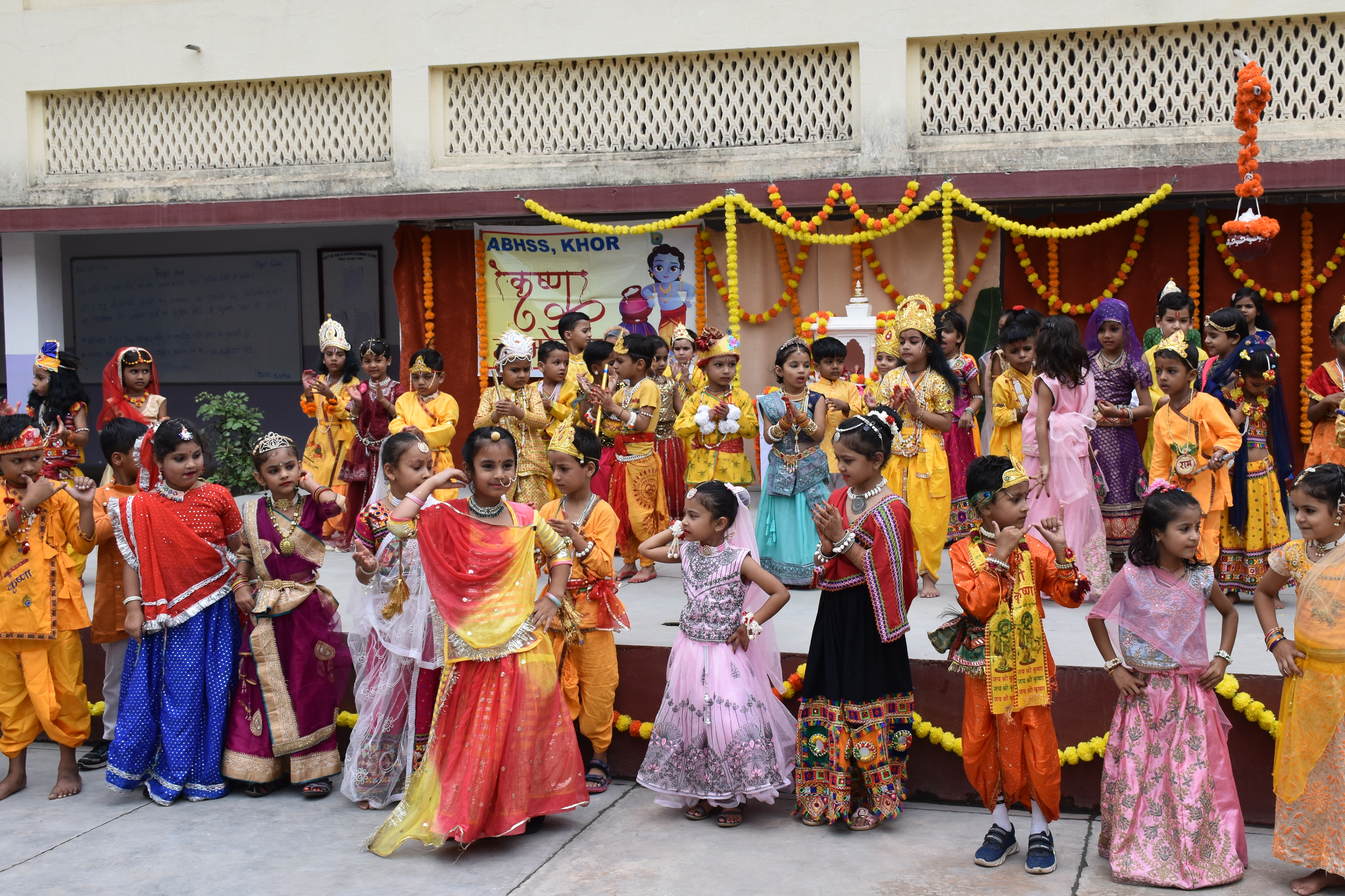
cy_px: 398
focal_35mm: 42
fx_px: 1569
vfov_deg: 31.9
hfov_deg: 46.4
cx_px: 727
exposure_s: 1/250
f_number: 8
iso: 320
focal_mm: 24
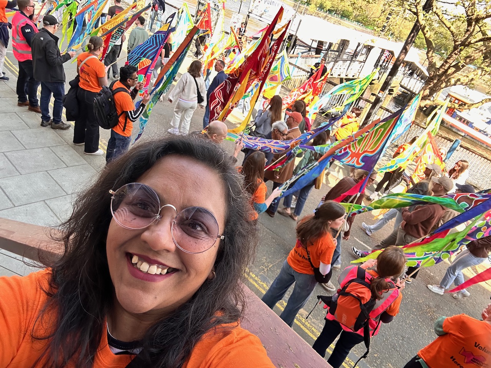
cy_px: 184
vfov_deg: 58.9
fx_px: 326
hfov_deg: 73.9
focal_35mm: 23
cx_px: 246
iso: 64
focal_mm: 2.69
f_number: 1.9
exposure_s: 1/121
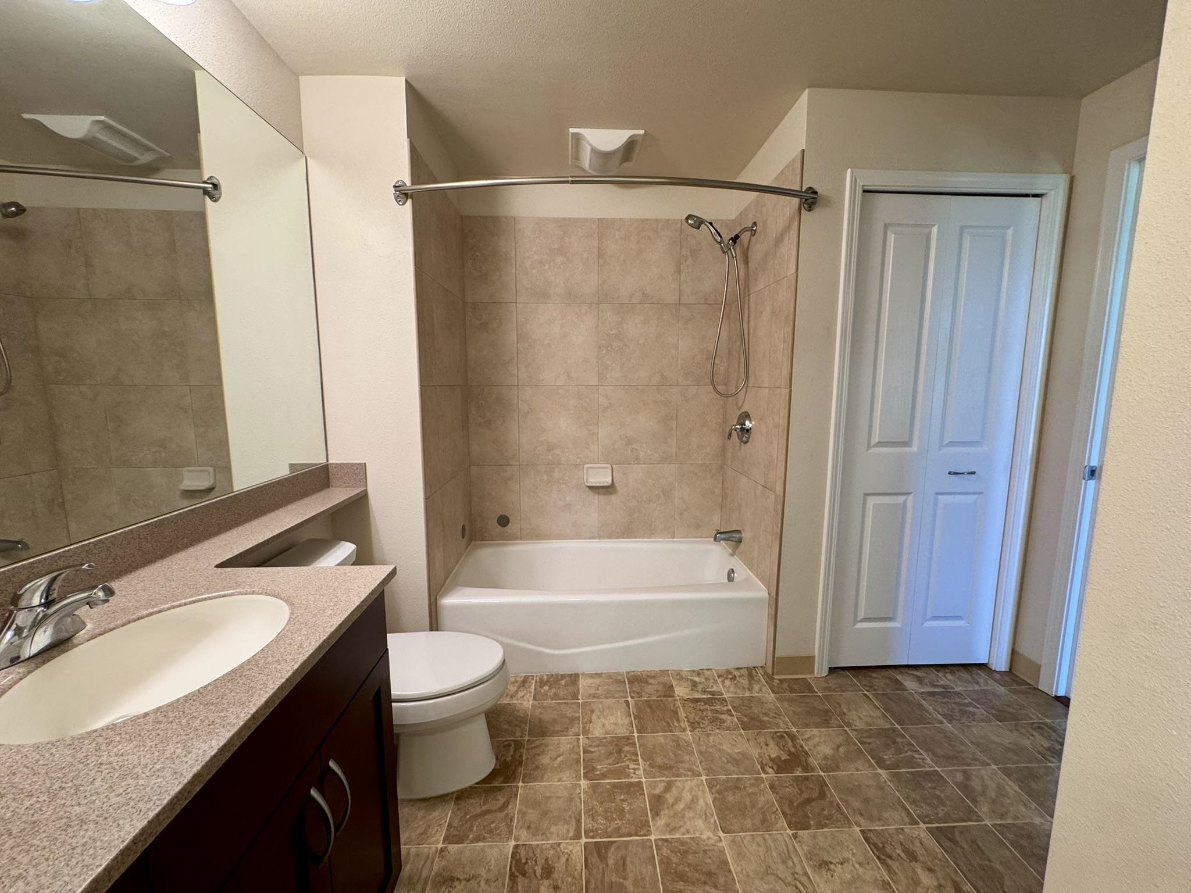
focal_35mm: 14
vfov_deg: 85.7
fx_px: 482
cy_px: 446
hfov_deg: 102.1
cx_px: 596
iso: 160
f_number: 2.2
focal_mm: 2.22
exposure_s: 1/60
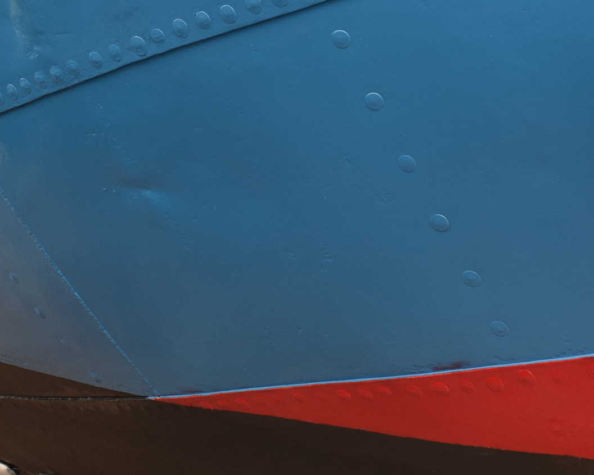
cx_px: 267
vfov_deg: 24.8
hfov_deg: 31.4
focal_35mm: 60
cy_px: 71
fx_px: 1055
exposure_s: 1/160
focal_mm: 18
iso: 400
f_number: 6.3
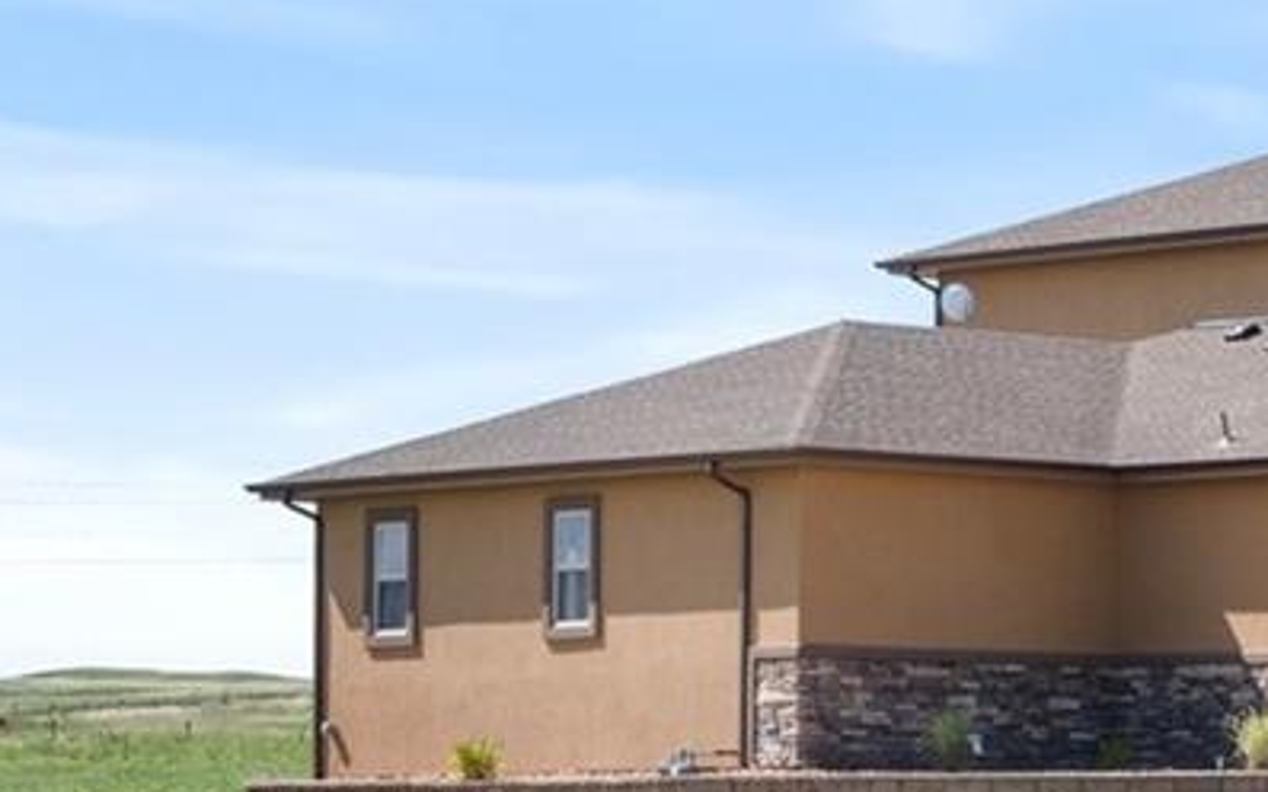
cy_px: 521
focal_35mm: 160
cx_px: 2169
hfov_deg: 12.2
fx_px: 5528
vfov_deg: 8.2
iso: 800
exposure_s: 1/2000
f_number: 7.1
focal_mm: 39
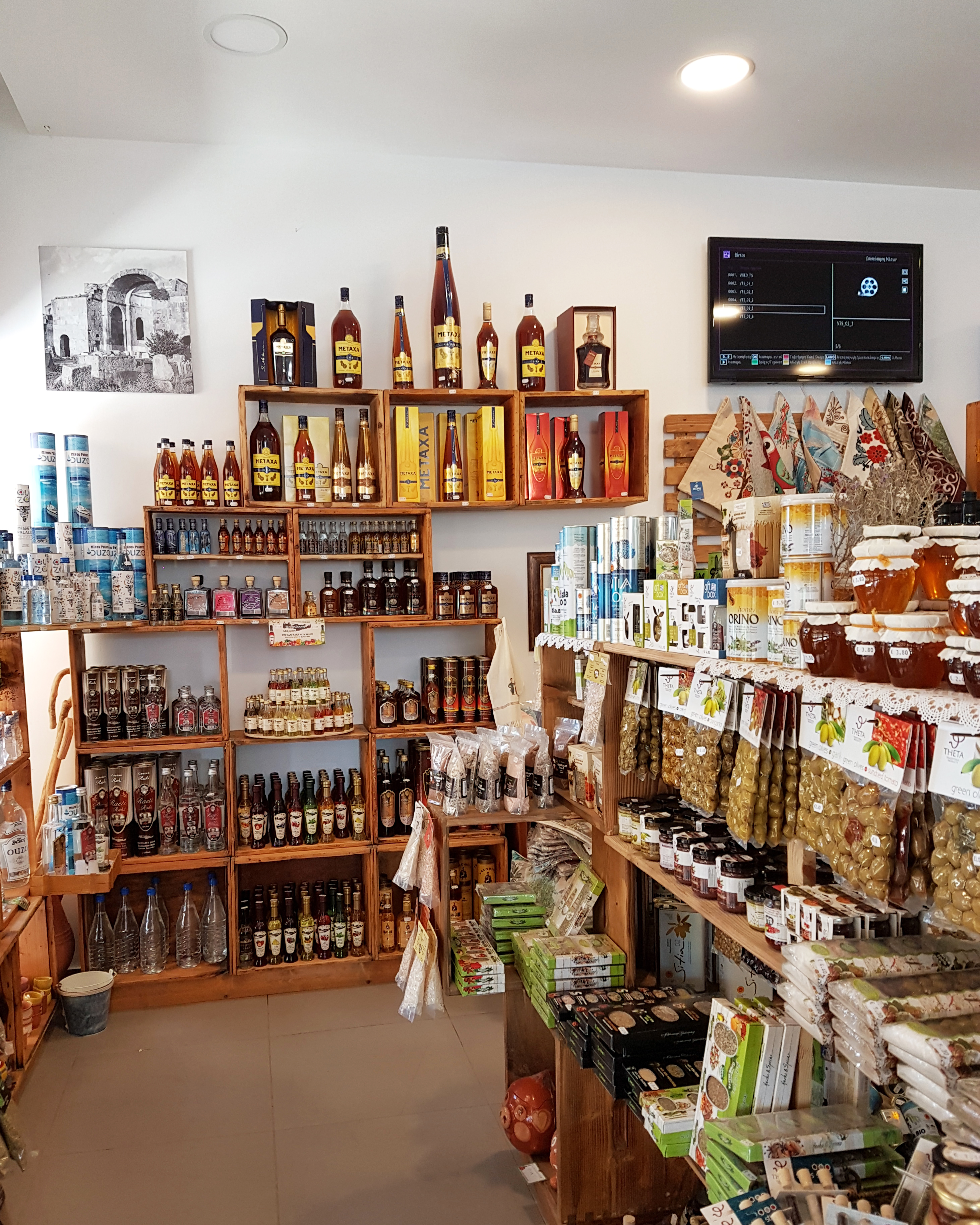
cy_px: 673
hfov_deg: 51.5
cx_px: 475
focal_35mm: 28
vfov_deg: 62.1
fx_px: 1015
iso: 80
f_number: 1.7
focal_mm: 4.2
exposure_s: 1/50
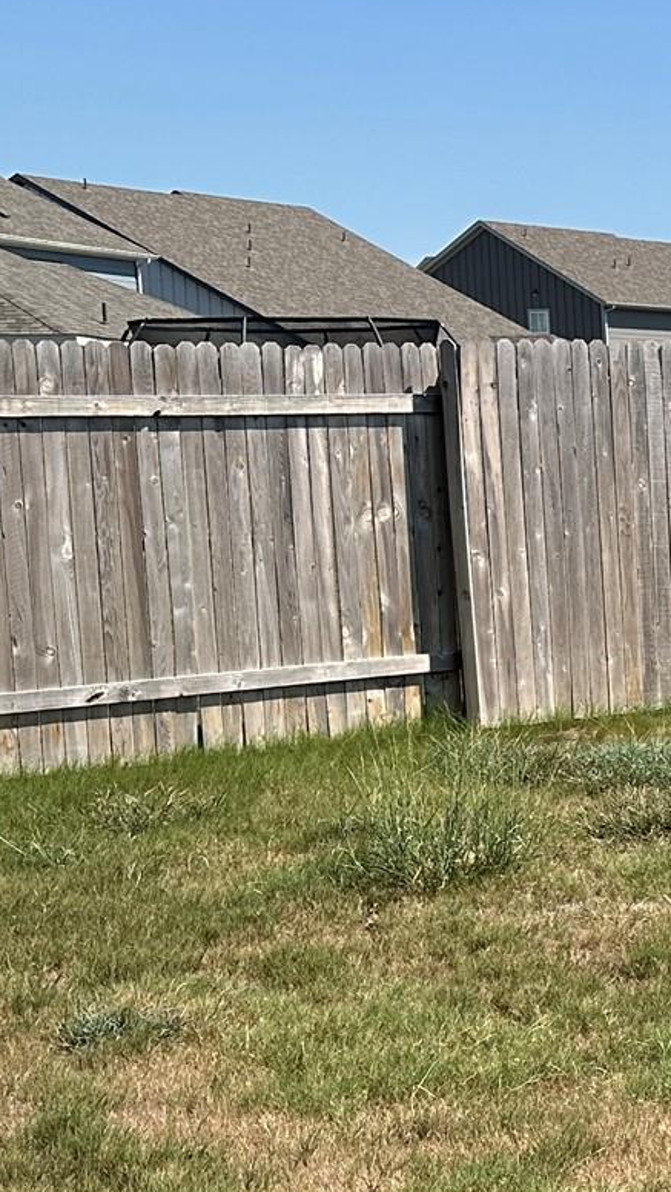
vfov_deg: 30.3
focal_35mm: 69
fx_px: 2181
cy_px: 793
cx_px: 1239
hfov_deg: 15.0
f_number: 1.78
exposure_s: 1/3861
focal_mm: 6.86
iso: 80
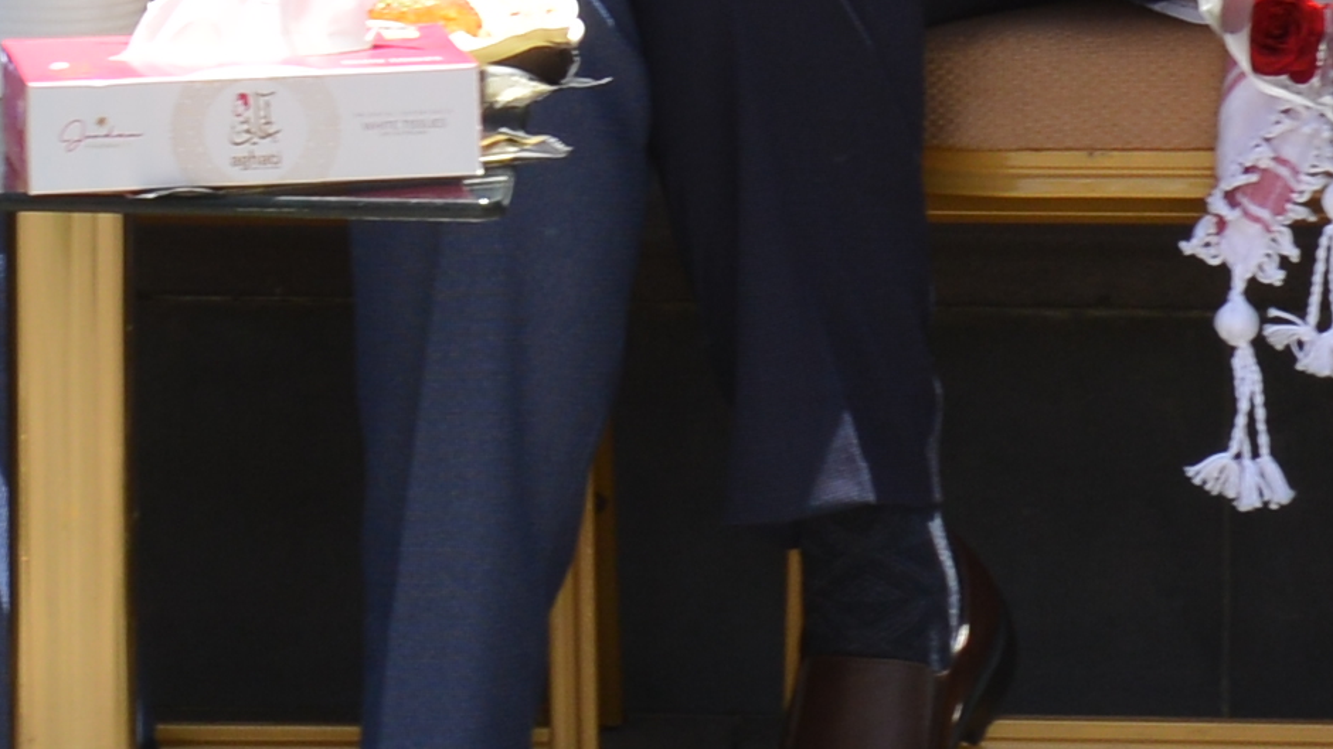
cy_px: -784
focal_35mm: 328
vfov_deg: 3.7
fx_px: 11592
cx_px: -530
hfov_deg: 6.5
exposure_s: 1/200
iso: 200
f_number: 7.1
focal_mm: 40
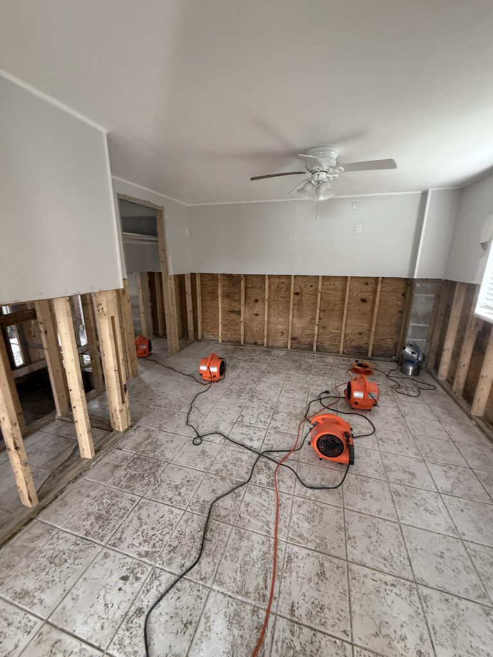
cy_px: 328
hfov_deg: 85.7
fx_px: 266
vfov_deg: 102.1
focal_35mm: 14
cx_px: 246
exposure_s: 1/66
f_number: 2.2
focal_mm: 2.22
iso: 320
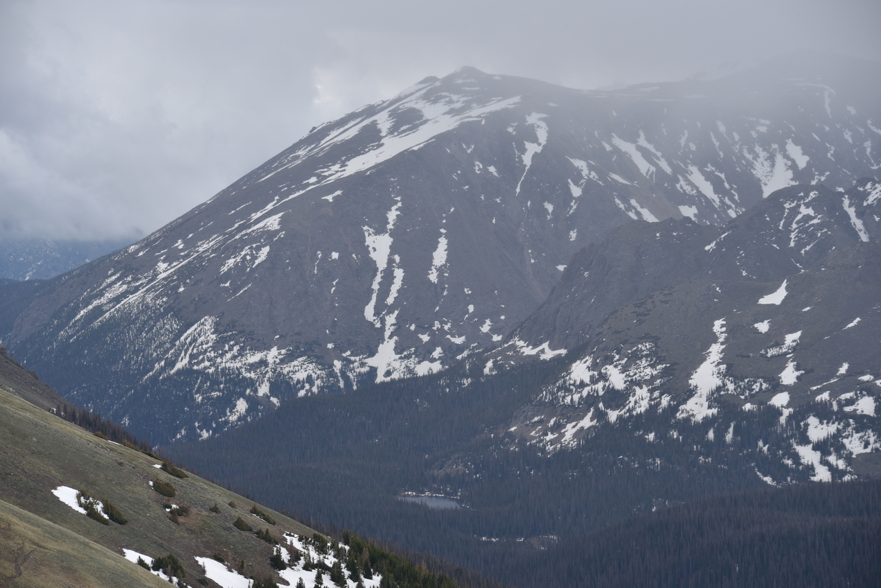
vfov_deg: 9.4
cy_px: 293
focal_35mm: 146
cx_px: 439
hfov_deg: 14.1
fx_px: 3573
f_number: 8
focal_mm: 145
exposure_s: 1/320
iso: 100
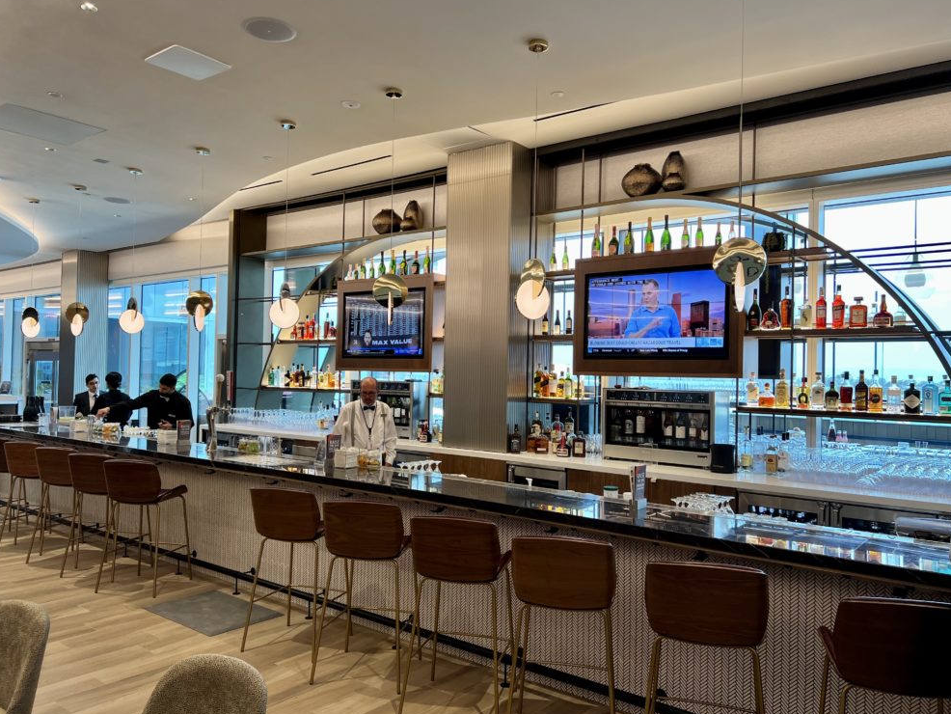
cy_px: 356
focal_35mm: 27
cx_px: 469
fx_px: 742
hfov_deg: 65.3
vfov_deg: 51.4
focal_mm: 5.7
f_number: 1.5
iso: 64
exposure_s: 1/115
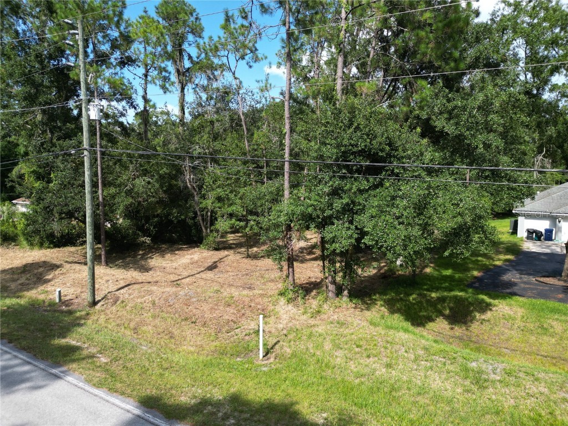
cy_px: 213
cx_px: 284
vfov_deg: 56.8
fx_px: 394
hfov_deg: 71.6
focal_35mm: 24
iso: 110
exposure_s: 1/1250
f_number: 1.7
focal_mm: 6.72
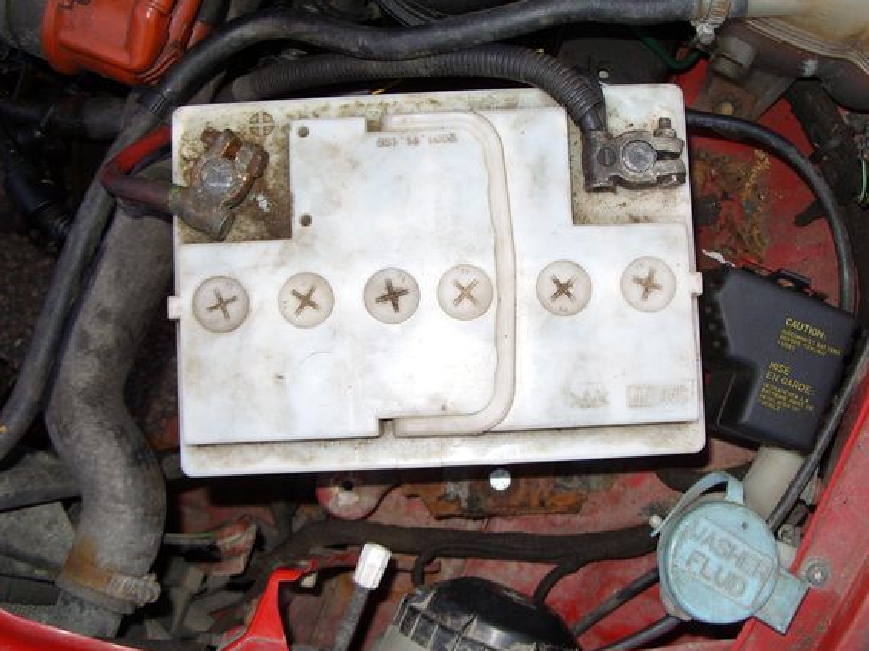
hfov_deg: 43.8
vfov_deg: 33.6
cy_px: 335
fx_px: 1079
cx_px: 477
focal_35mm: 43
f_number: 2.8
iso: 50
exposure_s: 1/30
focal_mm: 7.8
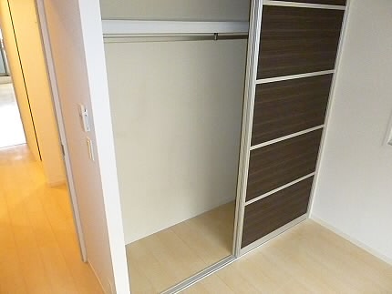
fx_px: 283
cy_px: 147
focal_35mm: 25
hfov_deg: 69.4
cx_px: 196
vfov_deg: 54.9
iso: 1600
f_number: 3.1
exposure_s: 1/60
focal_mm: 4.5
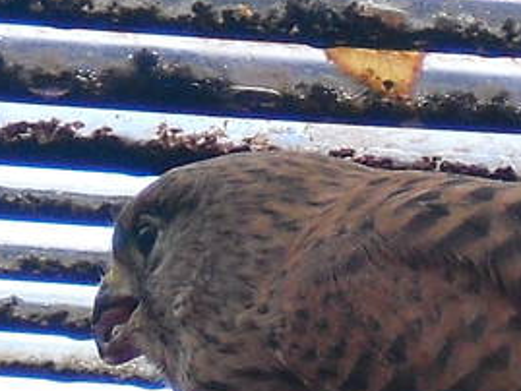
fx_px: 7965
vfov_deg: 2.8
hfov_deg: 3.7
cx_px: 536
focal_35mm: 529
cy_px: 374
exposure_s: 1/100
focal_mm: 15.7
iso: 200
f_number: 5.1
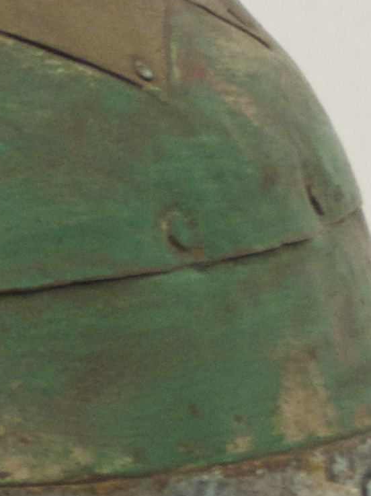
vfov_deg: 5.1
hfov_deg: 3.7
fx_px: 5578
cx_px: -675
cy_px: 380
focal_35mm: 390
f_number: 5
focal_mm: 34
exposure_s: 1/15
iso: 560
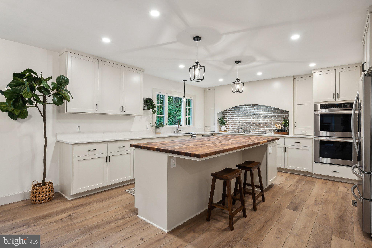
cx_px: 186
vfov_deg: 67.4
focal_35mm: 18
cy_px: 124
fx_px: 186
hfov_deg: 90.0
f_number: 7.1
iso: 640
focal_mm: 18
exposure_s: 1/20
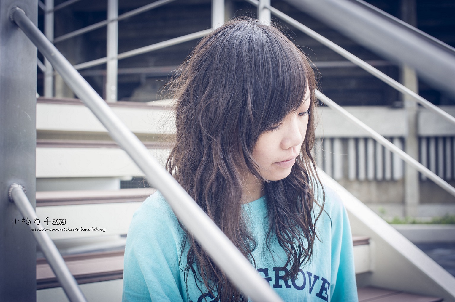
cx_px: 228
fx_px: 632
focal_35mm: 50
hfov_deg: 39.6
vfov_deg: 27.0
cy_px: 151
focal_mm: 50
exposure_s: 1/50
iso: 320
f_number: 5.6
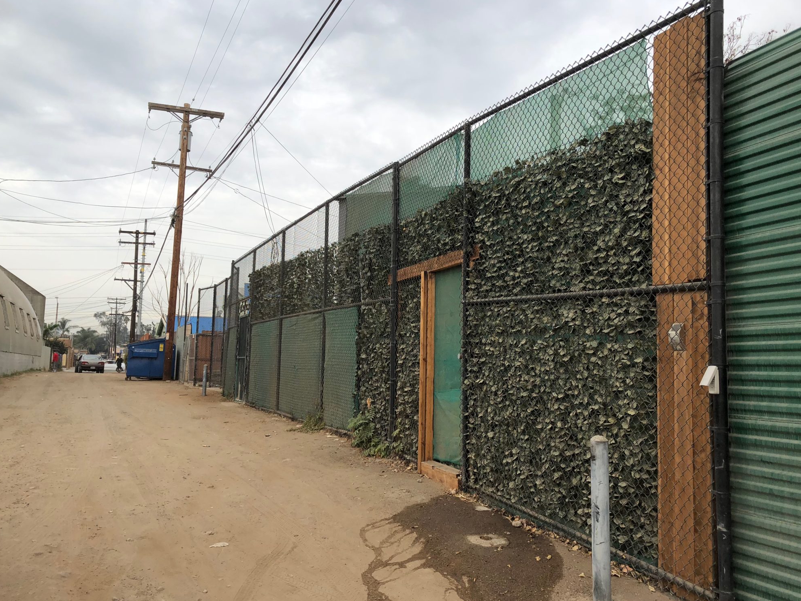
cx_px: 405
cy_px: 294
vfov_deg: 48.2
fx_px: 671
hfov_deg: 61.7
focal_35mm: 29
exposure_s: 1/1116
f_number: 1.8
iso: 20
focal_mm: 3.99
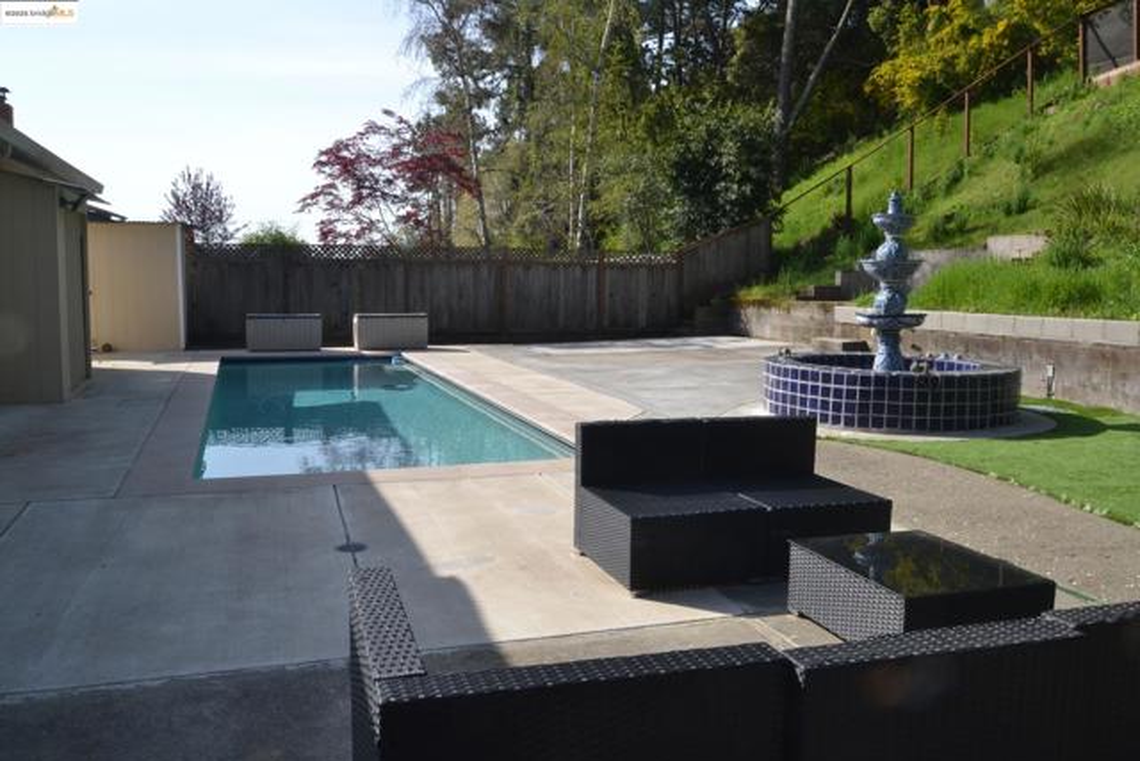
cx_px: 570
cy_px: 380
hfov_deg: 64.5
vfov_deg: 45.7
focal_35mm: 28
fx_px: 903
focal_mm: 19
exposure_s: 1/80
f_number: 25
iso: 400
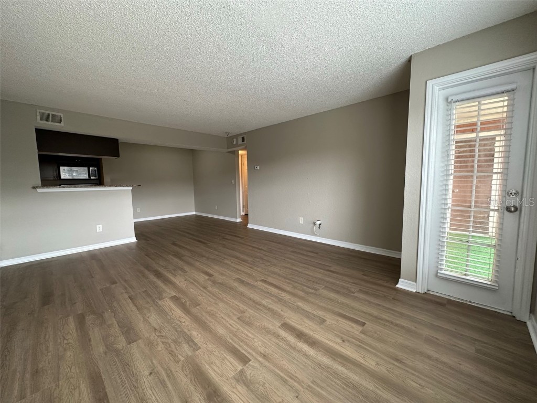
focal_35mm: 14
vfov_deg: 85.7
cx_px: 268
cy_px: 202
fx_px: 217
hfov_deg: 102.1
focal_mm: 2.22
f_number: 2.2
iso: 160
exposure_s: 1/60
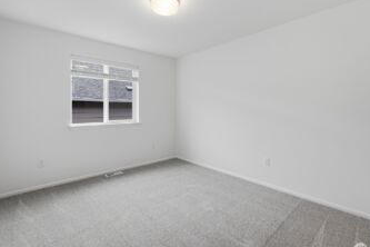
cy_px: 111
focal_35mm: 18
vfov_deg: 67.2
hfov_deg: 89.9
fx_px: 185
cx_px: 196
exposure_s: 1/30
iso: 100
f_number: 7.1
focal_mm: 15
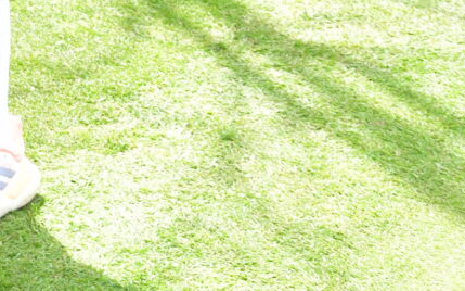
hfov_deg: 8.7
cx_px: -745
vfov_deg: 5.9
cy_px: -429
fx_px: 2699
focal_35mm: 213
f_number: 7.1
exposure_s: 1/200
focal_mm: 35
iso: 400
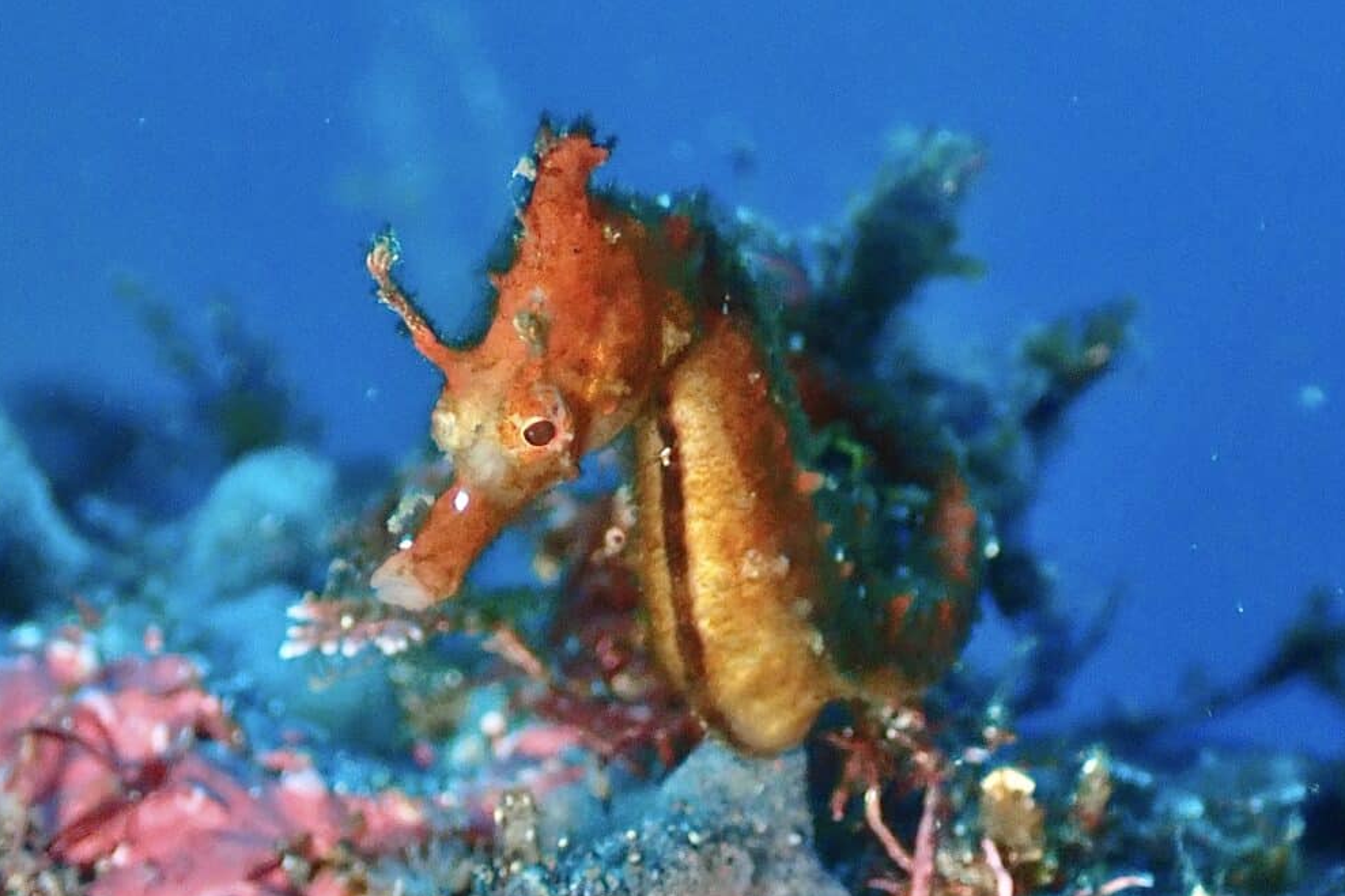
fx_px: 2278
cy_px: 487
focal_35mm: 61
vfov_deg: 22.2
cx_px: 672
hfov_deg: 32.9
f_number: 10
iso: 800
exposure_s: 1/60
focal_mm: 10.35
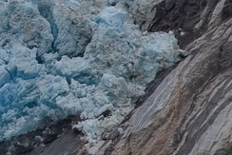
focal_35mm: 630
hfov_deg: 3.3
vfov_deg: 2.2
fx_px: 4062
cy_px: 10
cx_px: -131
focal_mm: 120
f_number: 5
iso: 100
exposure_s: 1/250
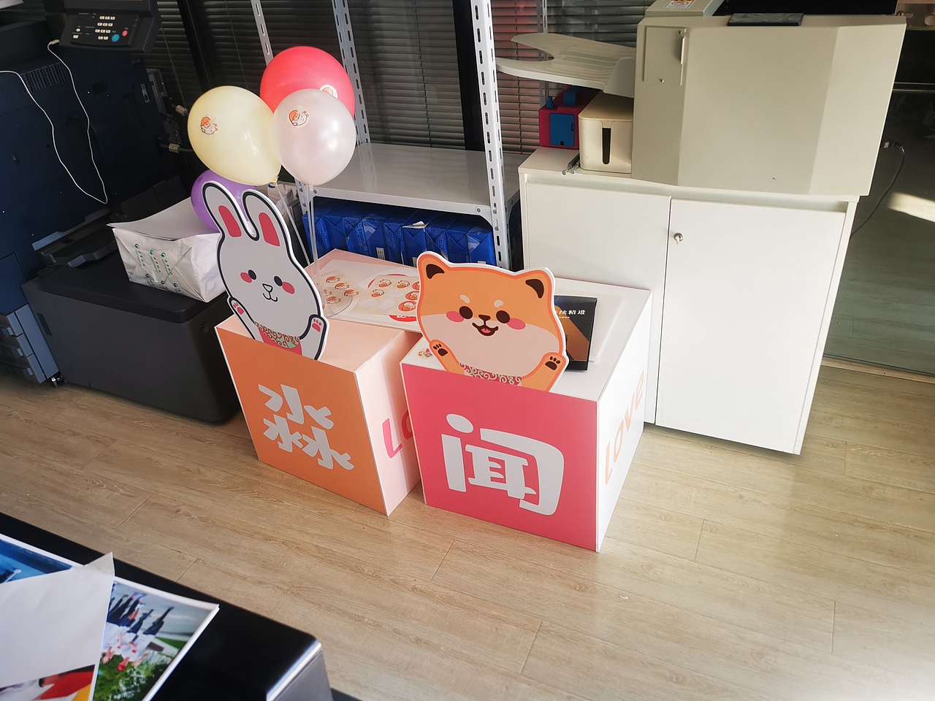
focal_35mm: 27
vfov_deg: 51.4
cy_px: 350
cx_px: 468
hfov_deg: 65.3
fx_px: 729
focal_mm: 5.56
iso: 125
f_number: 1.6
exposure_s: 1/100
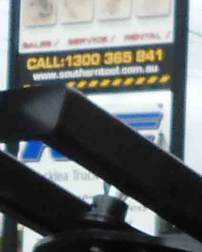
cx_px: 408
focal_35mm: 237
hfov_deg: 6.3
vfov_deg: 7.9
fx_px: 1771
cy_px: 435
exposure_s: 1/640
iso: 80
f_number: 3.7
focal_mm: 4.5
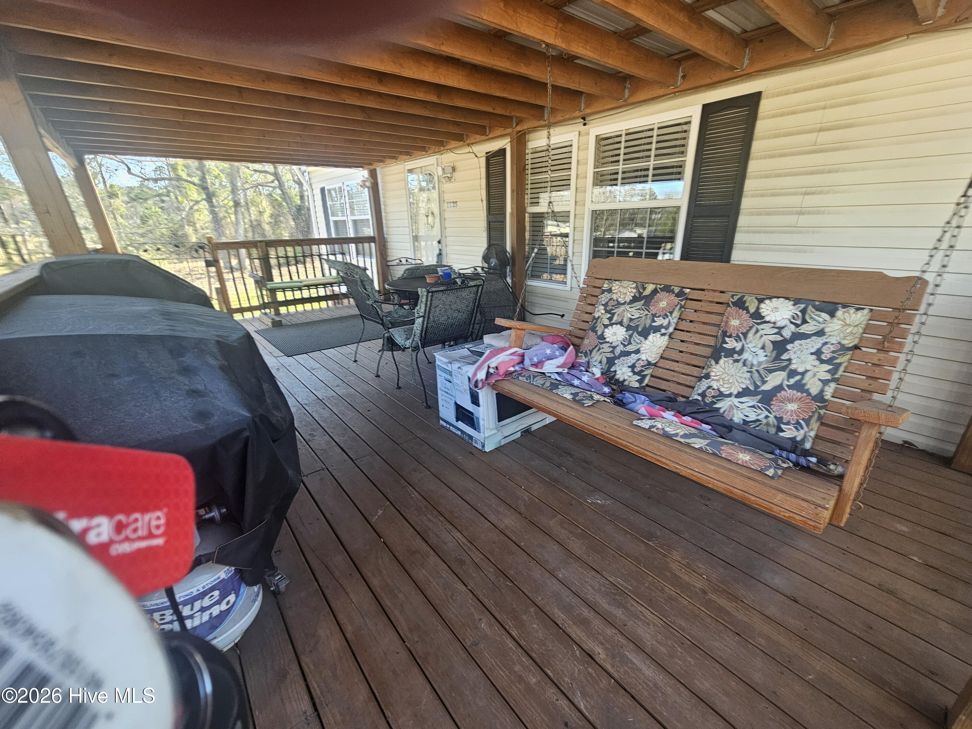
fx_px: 365
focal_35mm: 13
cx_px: 486
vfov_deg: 89.9
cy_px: 364
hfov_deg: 106.2
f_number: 2.2
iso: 80
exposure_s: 1/120
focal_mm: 2.2
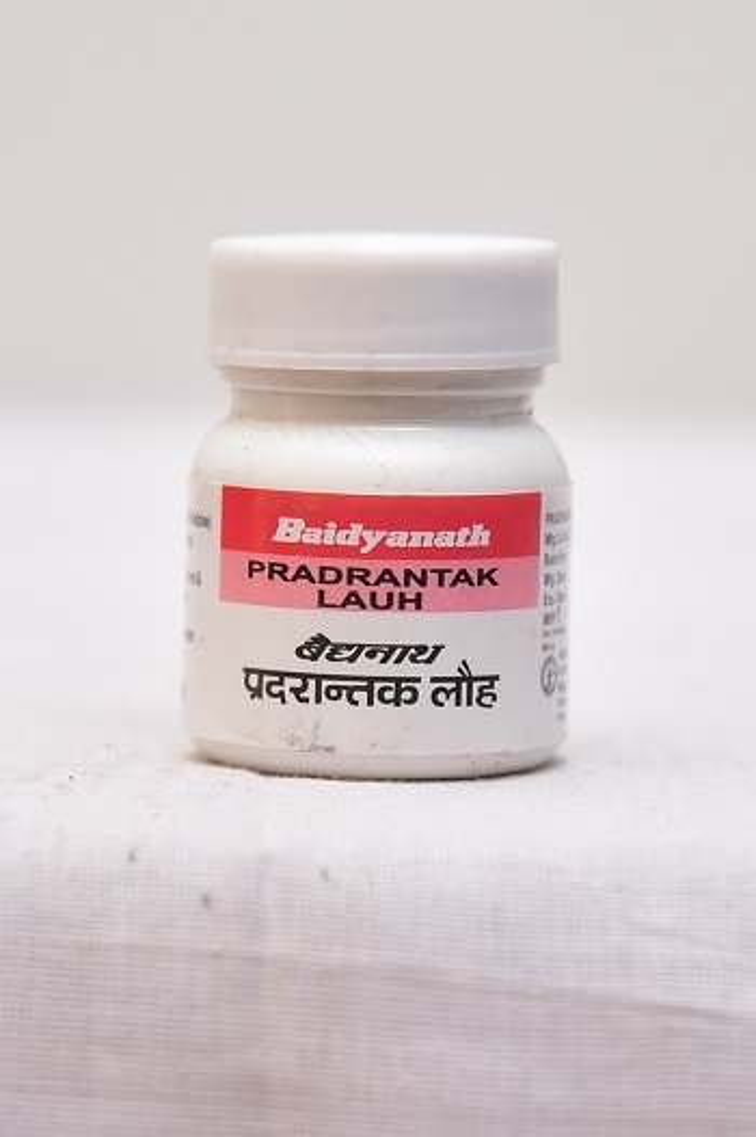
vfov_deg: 20.4
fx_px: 3154
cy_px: 568
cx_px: 378
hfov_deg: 13.7
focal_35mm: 100
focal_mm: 100
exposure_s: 1/125
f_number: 4.5
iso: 1600
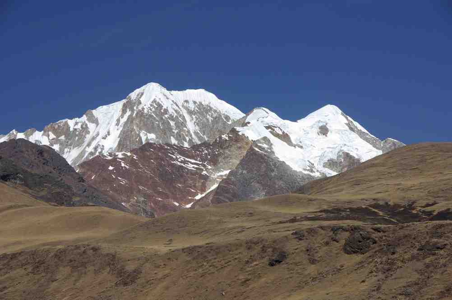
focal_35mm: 115
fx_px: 1442
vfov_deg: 11.9
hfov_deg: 17.8
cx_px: 226
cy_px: 150
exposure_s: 1/250
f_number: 9.5
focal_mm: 77.4
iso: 100
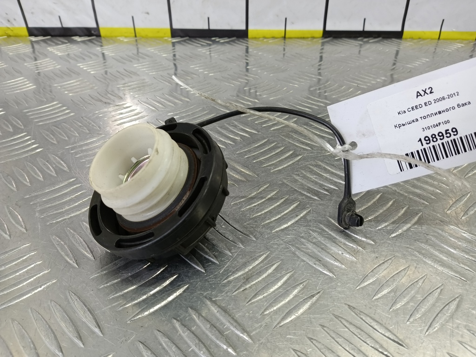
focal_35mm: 23
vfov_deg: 58.9
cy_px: 178
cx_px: 238
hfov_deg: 73.9
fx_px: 316
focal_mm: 4.11
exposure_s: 1/50
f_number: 1.6
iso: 133
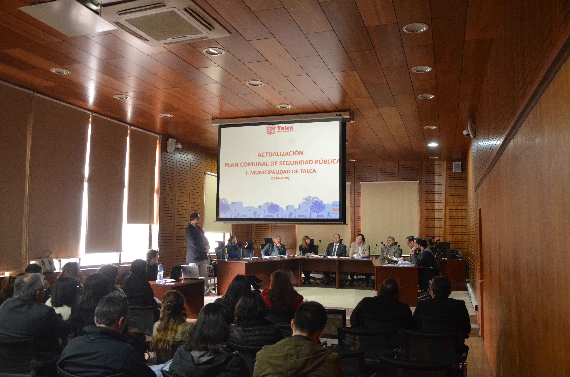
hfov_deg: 59.6
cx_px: 285
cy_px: 188
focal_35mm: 32
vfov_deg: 41.5
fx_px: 498
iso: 2500
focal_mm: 21
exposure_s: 1/50
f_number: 4.5
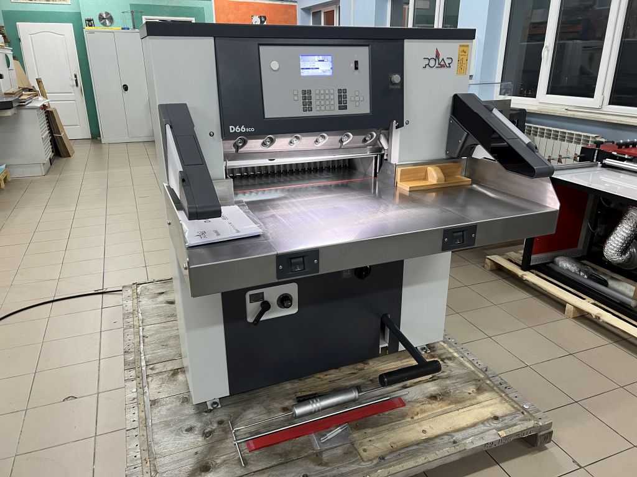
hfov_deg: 67.3
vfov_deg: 53.1
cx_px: 318
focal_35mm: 26
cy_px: 238
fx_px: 478
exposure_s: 1/50
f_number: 1.5
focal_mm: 5.7
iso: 125
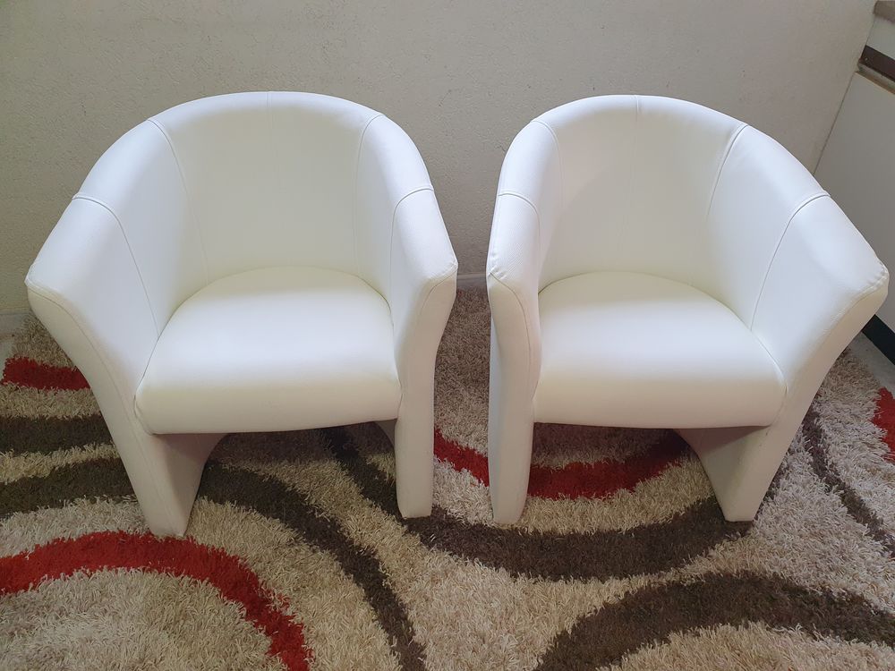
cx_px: 448
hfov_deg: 67.3
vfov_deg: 53.1
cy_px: 336
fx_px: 672
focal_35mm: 26
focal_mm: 4.32
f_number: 2.4
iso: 160
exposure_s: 1/100
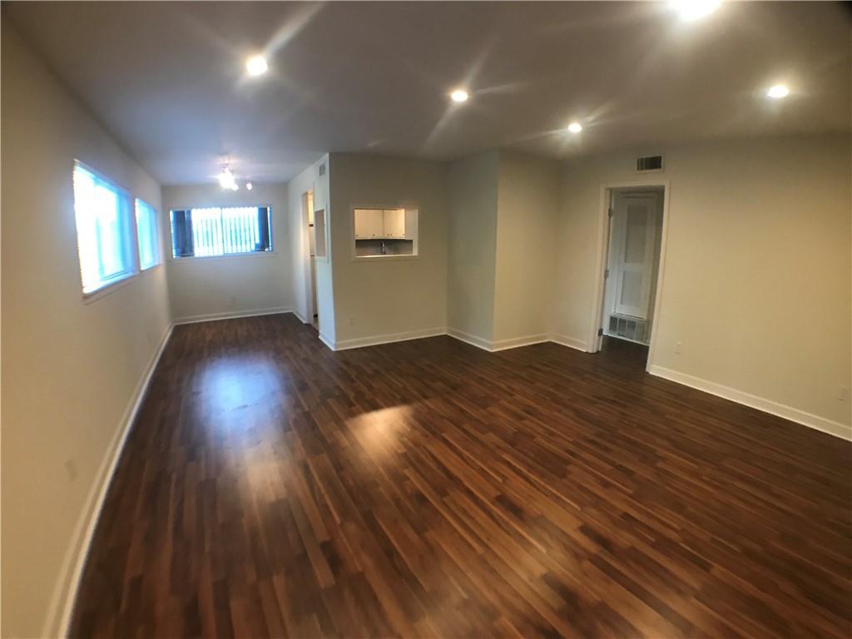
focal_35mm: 28
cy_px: 320
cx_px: 426
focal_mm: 3.99
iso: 50
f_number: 1.8
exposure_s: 1/15
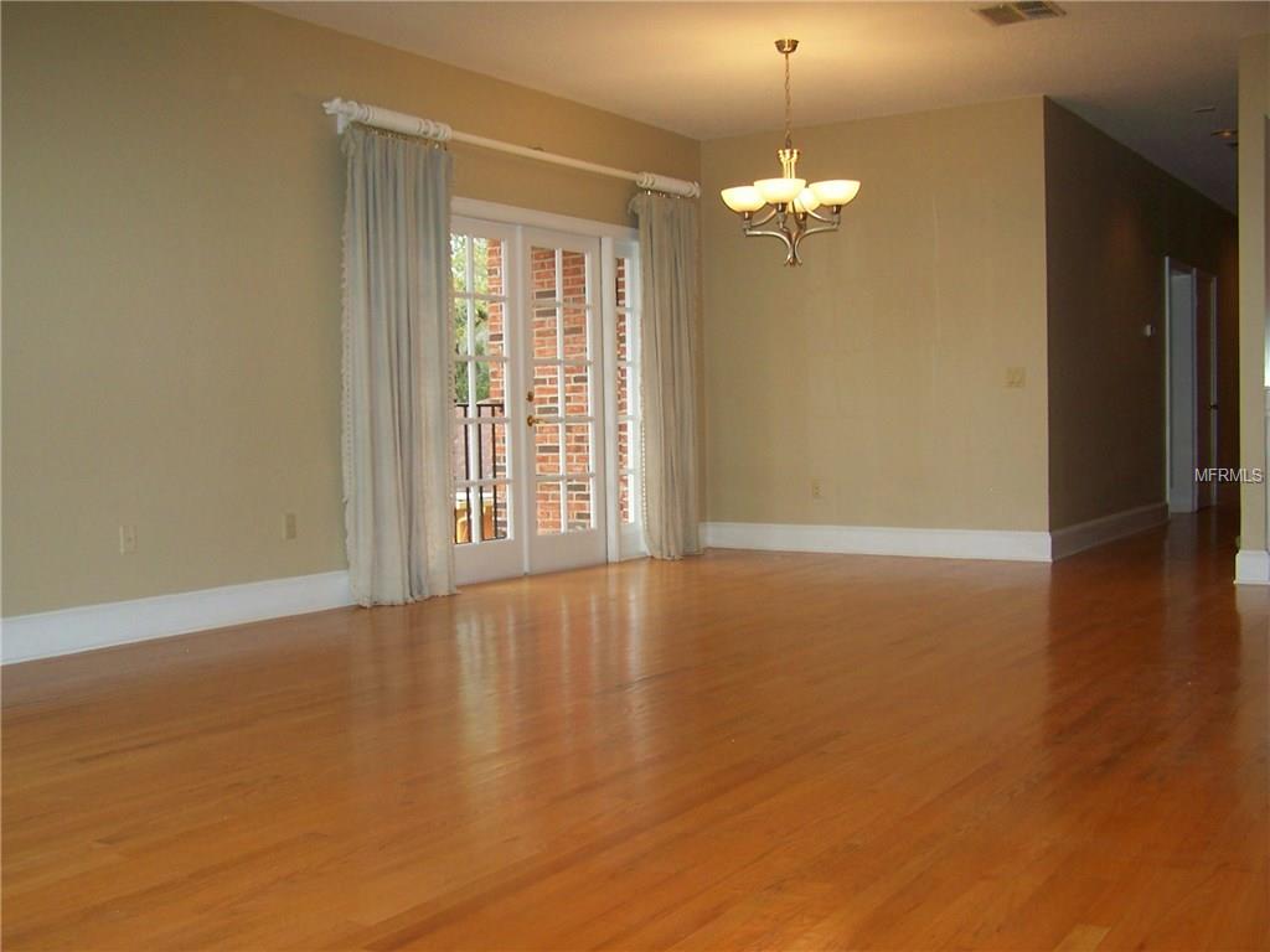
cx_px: 635
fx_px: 1394
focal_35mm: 38
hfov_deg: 49.0
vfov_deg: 37.7
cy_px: 476
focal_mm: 6.3
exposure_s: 1/60
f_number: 2.8
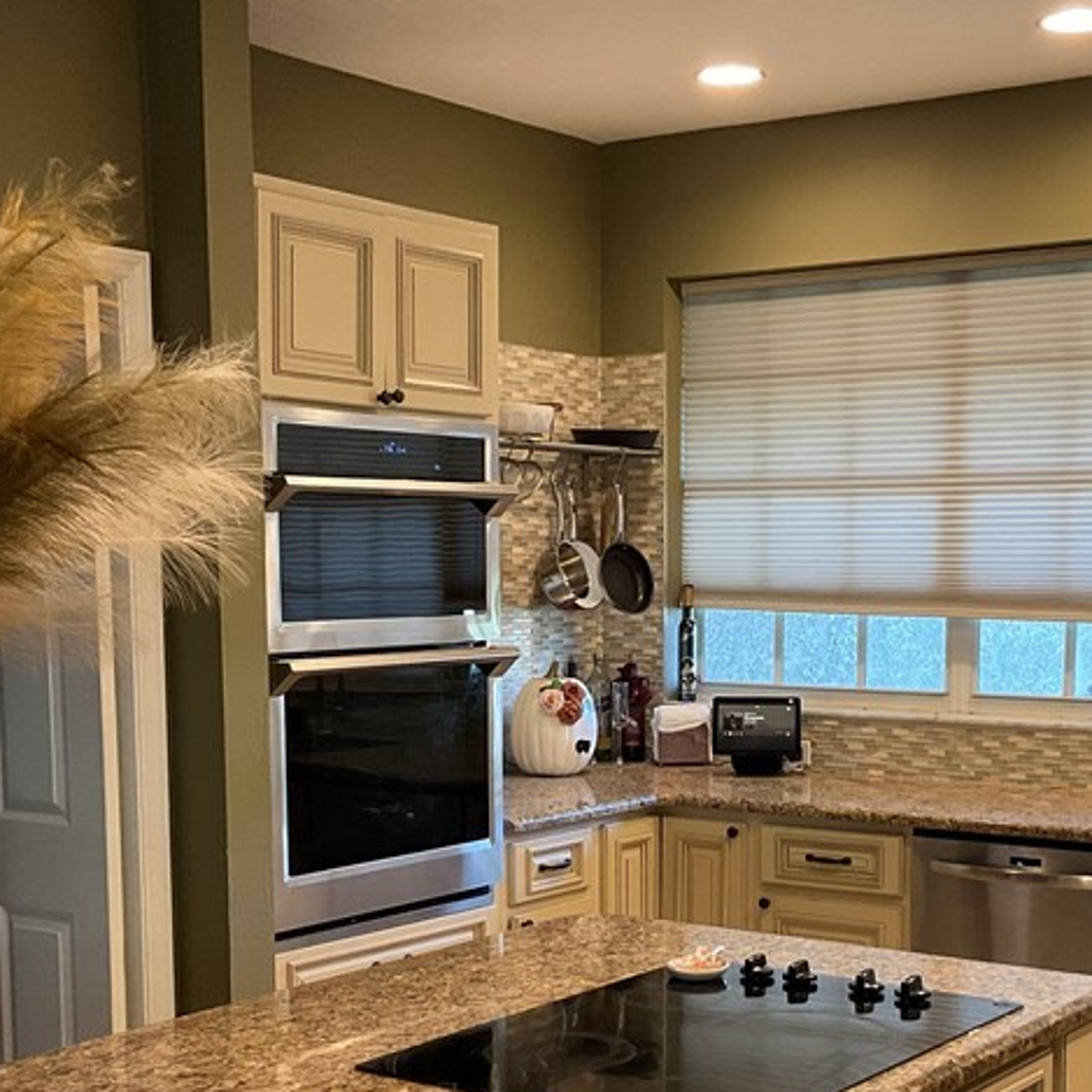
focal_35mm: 56
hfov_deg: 30.5
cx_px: 638
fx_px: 1999
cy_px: 785
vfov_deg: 30.2
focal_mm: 3
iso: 125
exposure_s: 1/60
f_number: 1.8
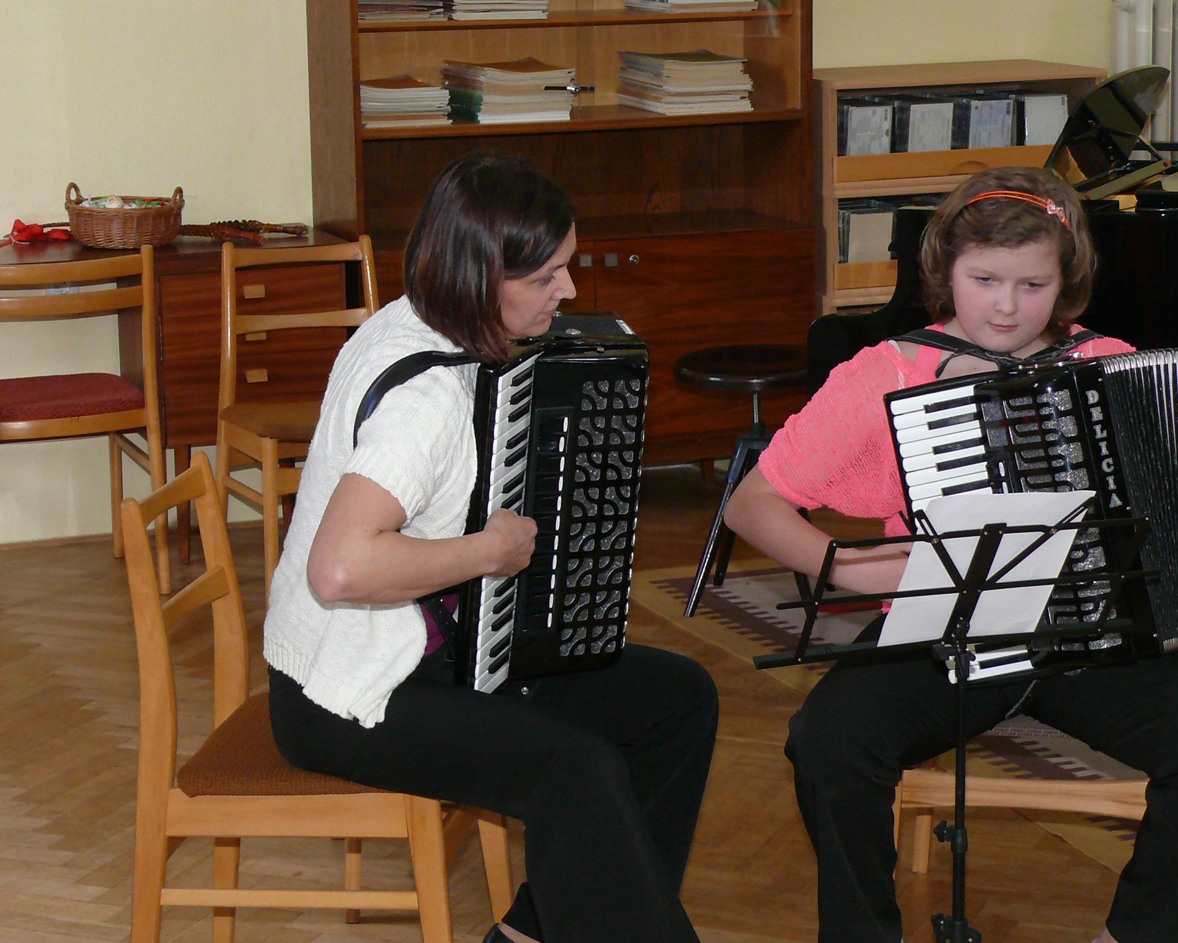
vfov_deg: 18.1
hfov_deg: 22.5
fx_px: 2963
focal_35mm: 85
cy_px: 472
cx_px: 601
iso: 200
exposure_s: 1/50
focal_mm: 11.9
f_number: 3.2
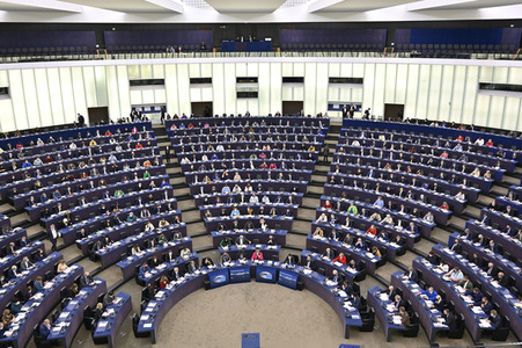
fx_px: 420
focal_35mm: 29
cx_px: 261
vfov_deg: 44.9
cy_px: 174
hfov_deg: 63.7
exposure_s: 1/250
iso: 1250
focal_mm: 29
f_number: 4
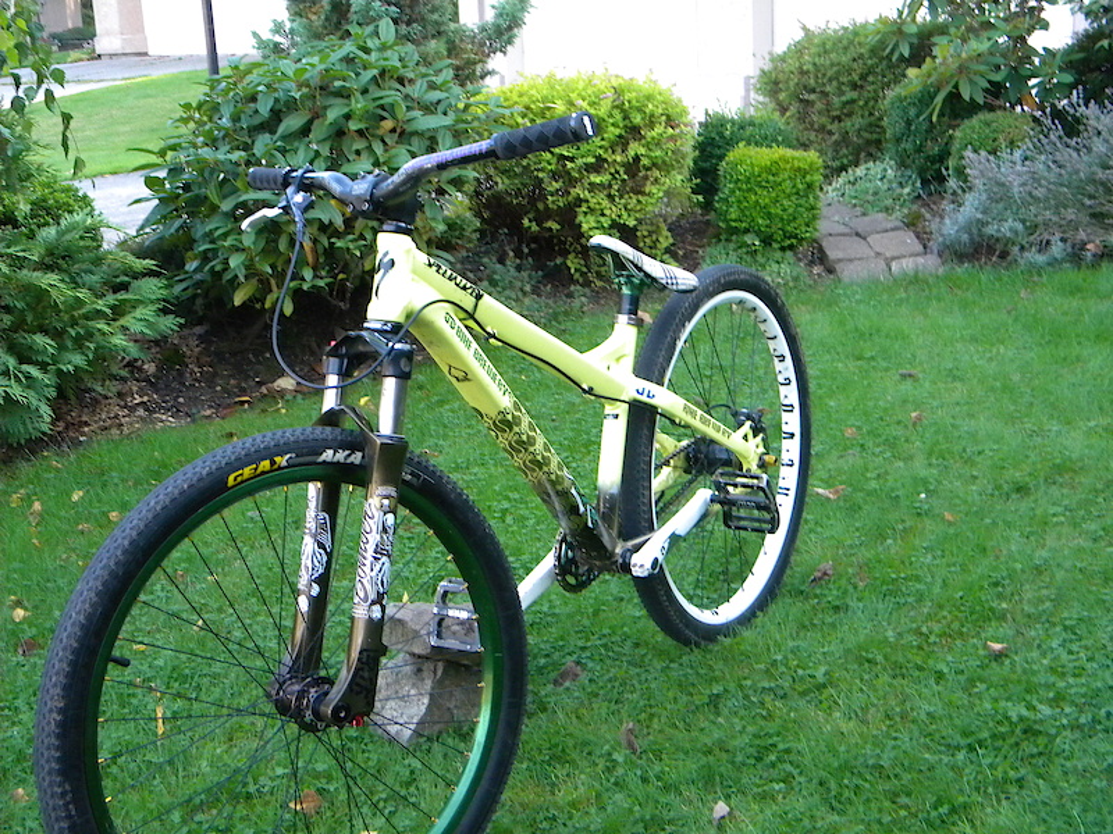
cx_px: 556
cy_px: 417
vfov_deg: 30.9
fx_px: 1511
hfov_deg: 40.4
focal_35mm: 47
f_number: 3.9
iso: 426
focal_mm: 8.6
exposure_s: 1/130
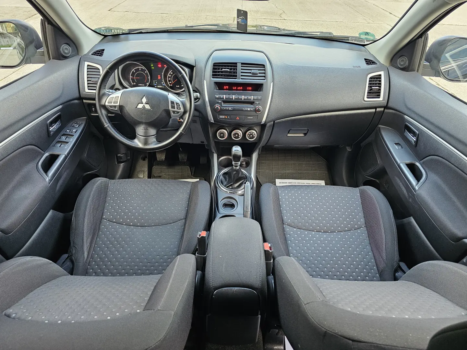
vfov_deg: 58.9
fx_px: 310
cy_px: 175
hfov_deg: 73.9
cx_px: 234
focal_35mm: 23
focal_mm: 6.3
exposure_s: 1/100
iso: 400
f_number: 1.7
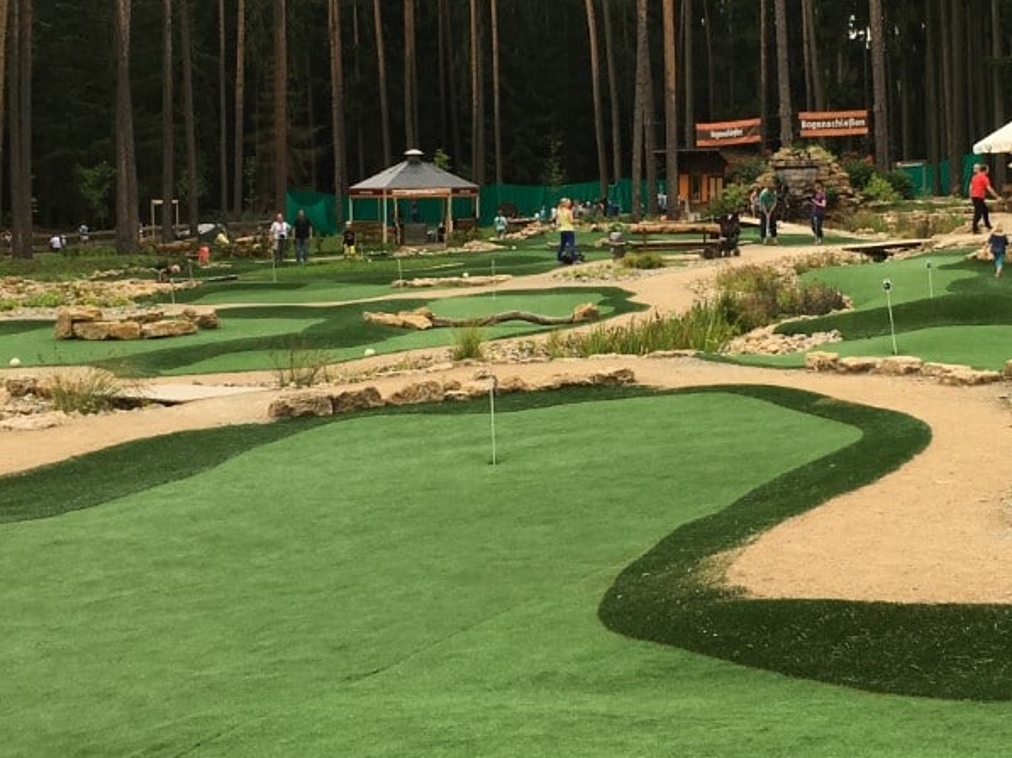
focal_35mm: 70
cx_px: 649
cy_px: 144
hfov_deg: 27.7
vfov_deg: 20.7
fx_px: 2045
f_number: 2.2
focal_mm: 4.15
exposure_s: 1/264
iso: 25
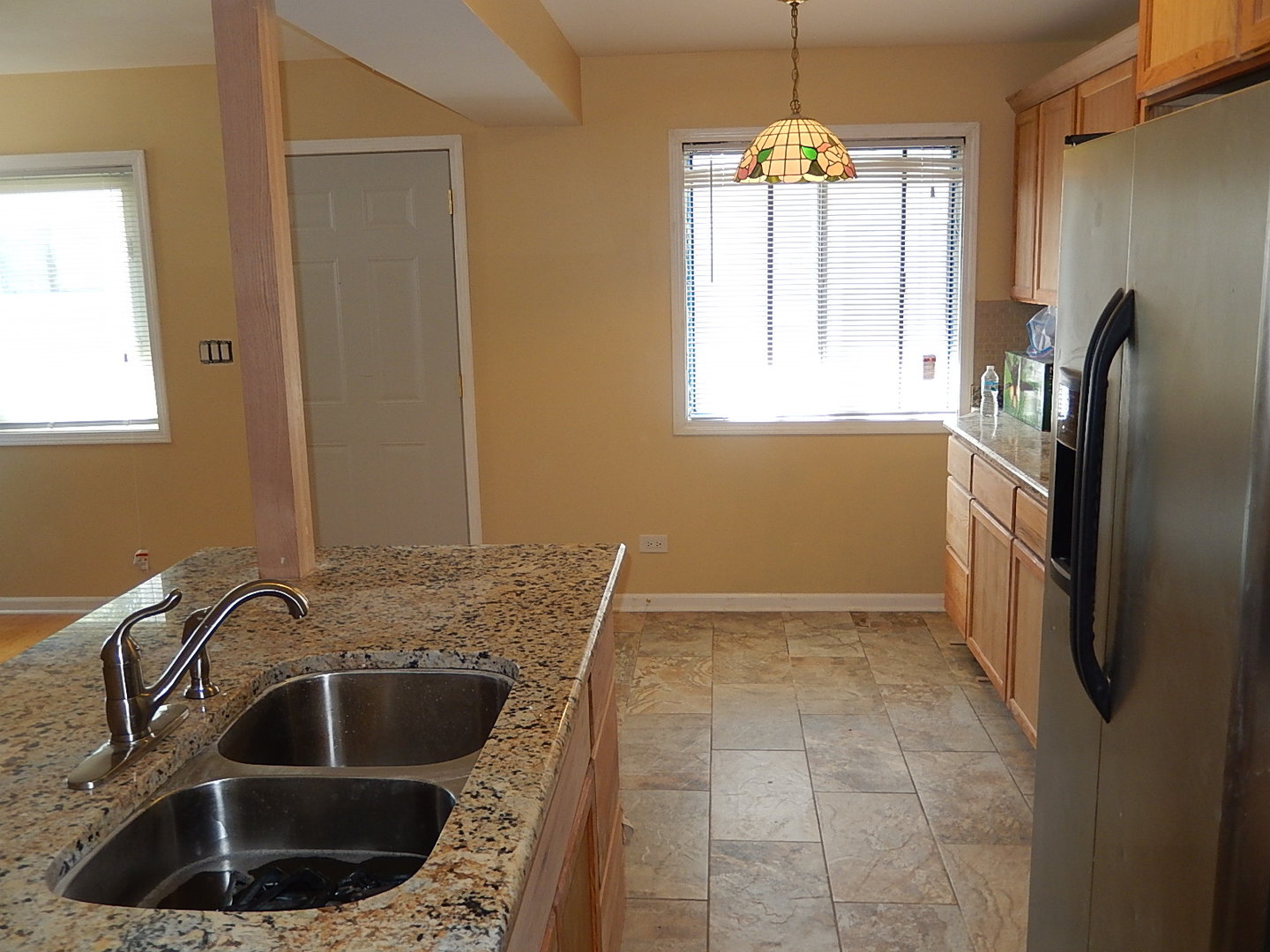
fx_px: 1174
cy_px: 476
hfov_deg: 56.8
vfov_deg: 44.2
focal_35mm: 32
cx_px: 635
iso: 160
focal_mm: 5.7
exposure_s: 1/30
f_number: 3.8
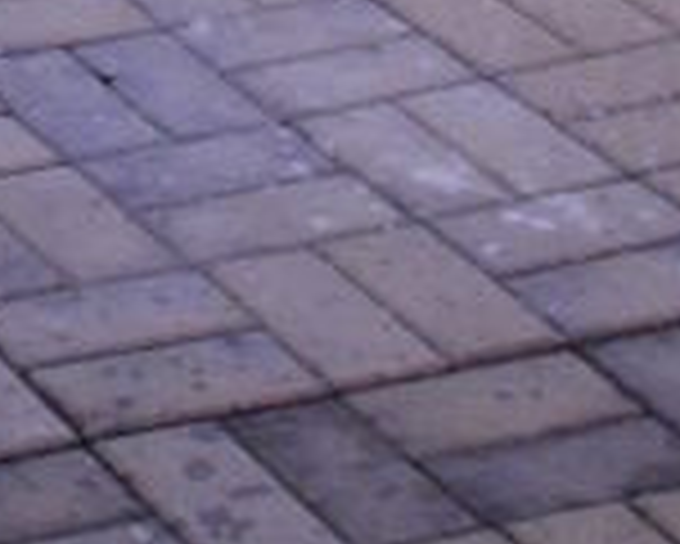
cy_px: -814
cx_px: -459
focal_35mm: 192
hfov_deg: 9.6
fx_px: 3867
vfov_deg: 7.5
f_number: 3.3
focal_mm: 4.1
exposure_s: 1/100
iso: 80
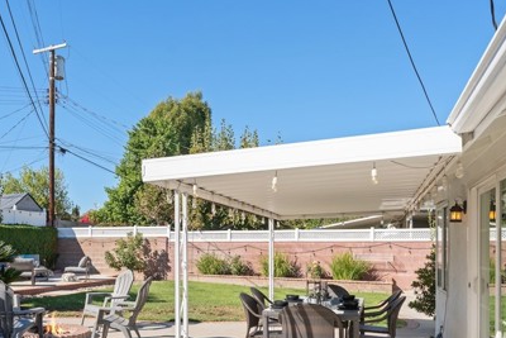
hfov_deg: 56.2
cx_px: 173
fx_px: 463
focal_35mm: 33
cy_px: 246
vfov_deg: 39.2
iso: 160
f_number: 8
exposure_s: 1/500
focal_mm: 20.6
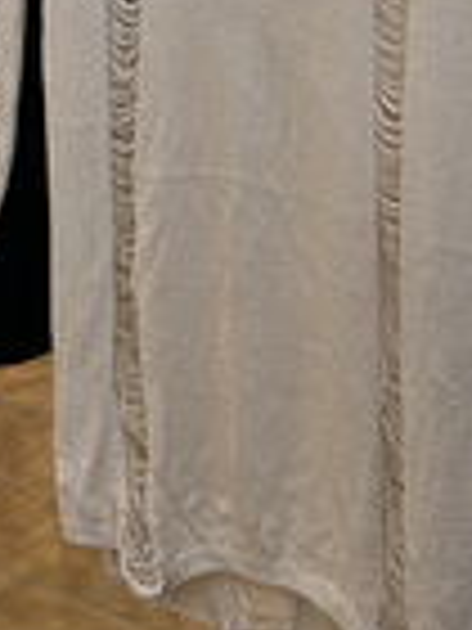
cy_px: -556
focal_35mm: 99
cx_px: 81
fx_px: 1800
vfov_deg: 16.2
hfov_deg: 14.8
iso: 40
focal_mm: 5.7
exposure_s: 1/100
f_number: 1.5
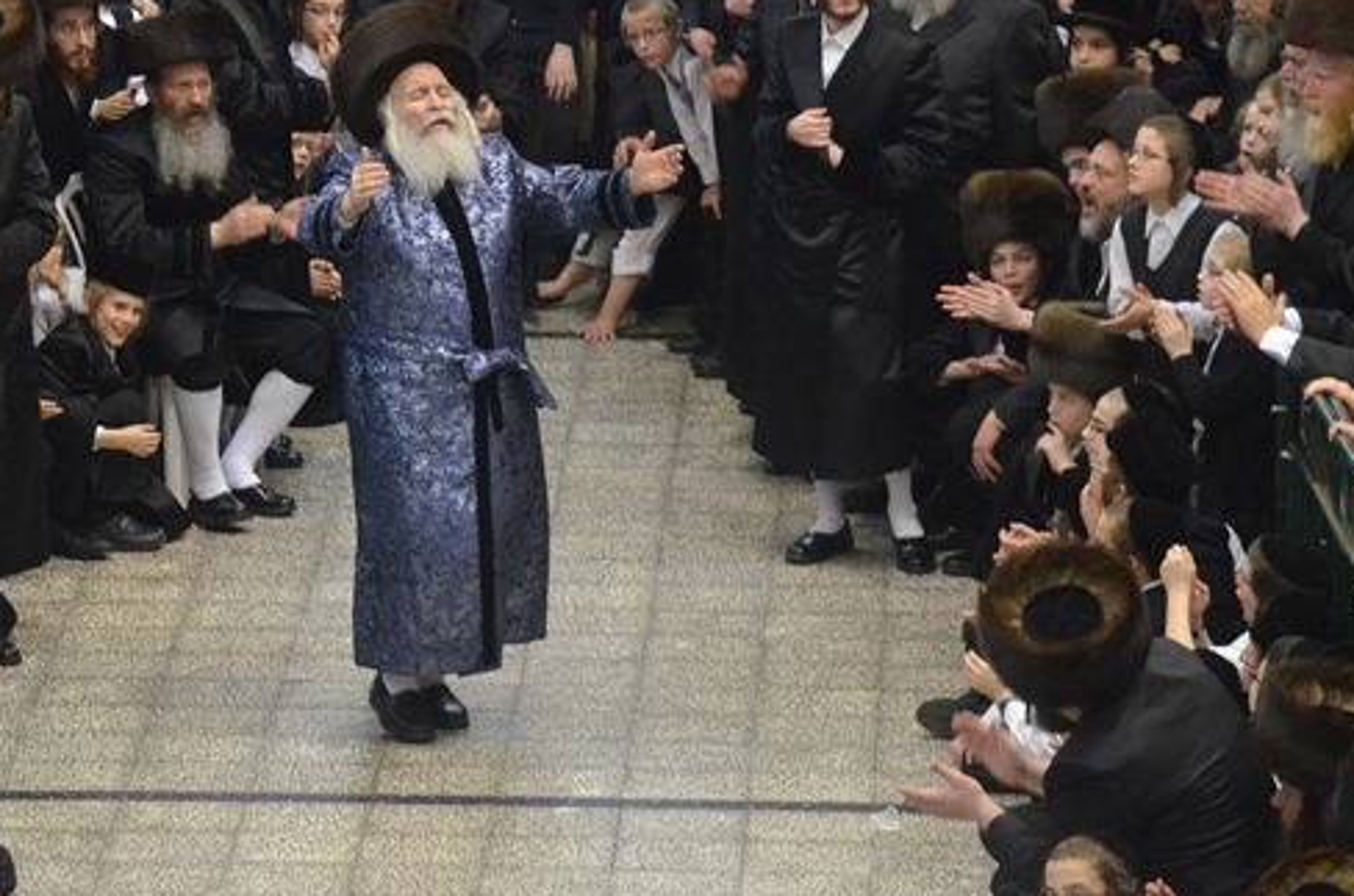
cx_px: 394
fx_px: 11070
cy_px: 222
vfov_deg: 4.6
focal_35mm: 295
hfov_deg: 7.0
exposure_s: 1/100
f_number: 4.8
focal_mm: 120
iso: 3200
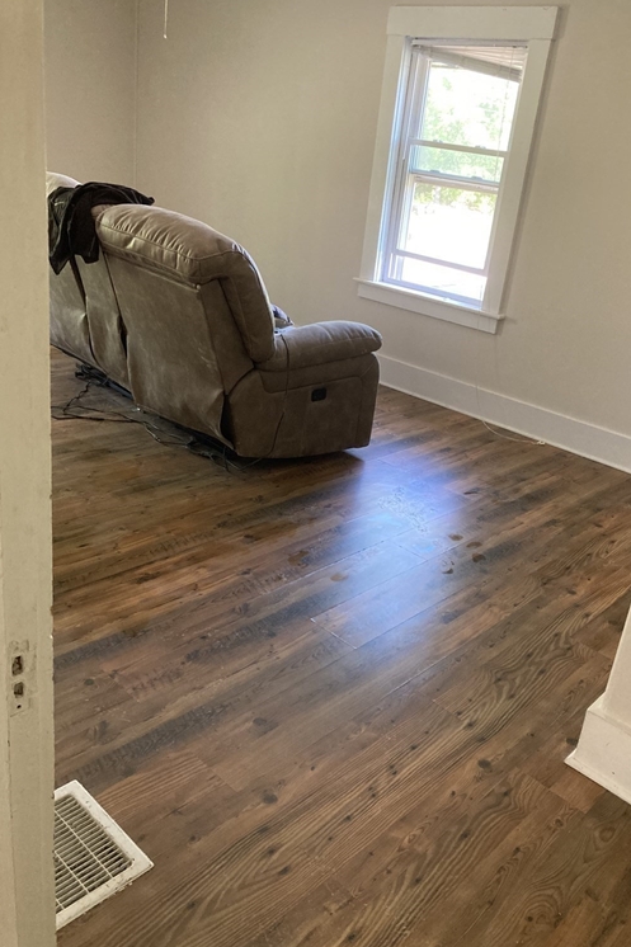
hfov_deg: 43.5
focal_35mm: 30
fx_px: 789
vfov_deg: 61.9
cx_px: 359
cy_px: 474
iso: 320
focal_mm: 3.99
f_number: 1.8
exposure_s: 1/60
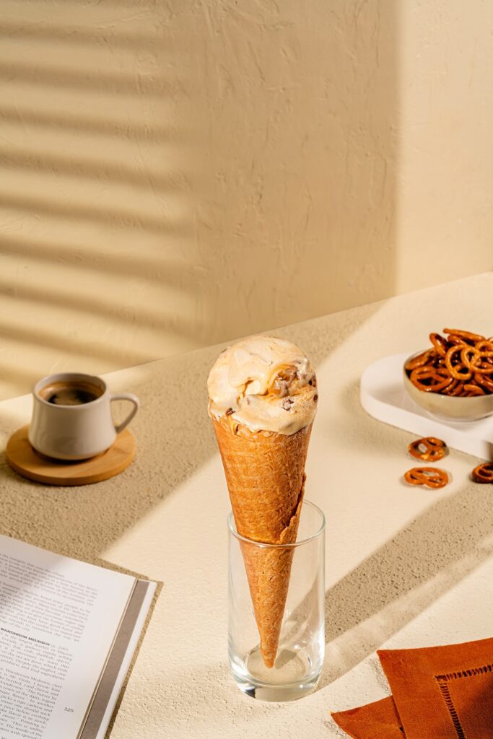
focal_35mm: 90
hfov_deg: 15.2
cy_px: 370
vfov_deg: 22.6
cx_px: 246
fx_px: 1848
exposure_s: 1/125
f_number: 14
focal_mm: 90
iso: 400
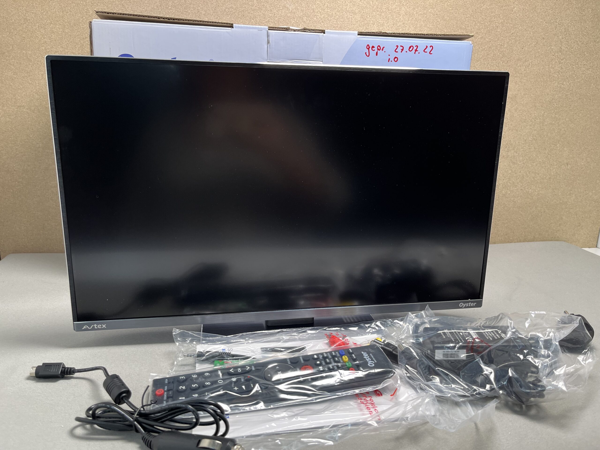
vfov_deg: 53.1
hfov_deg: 67.3
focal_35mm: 26
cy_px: 225
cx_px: 300
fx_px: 451
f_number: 1.6
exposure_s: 1/100
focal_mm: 5.1
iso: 125
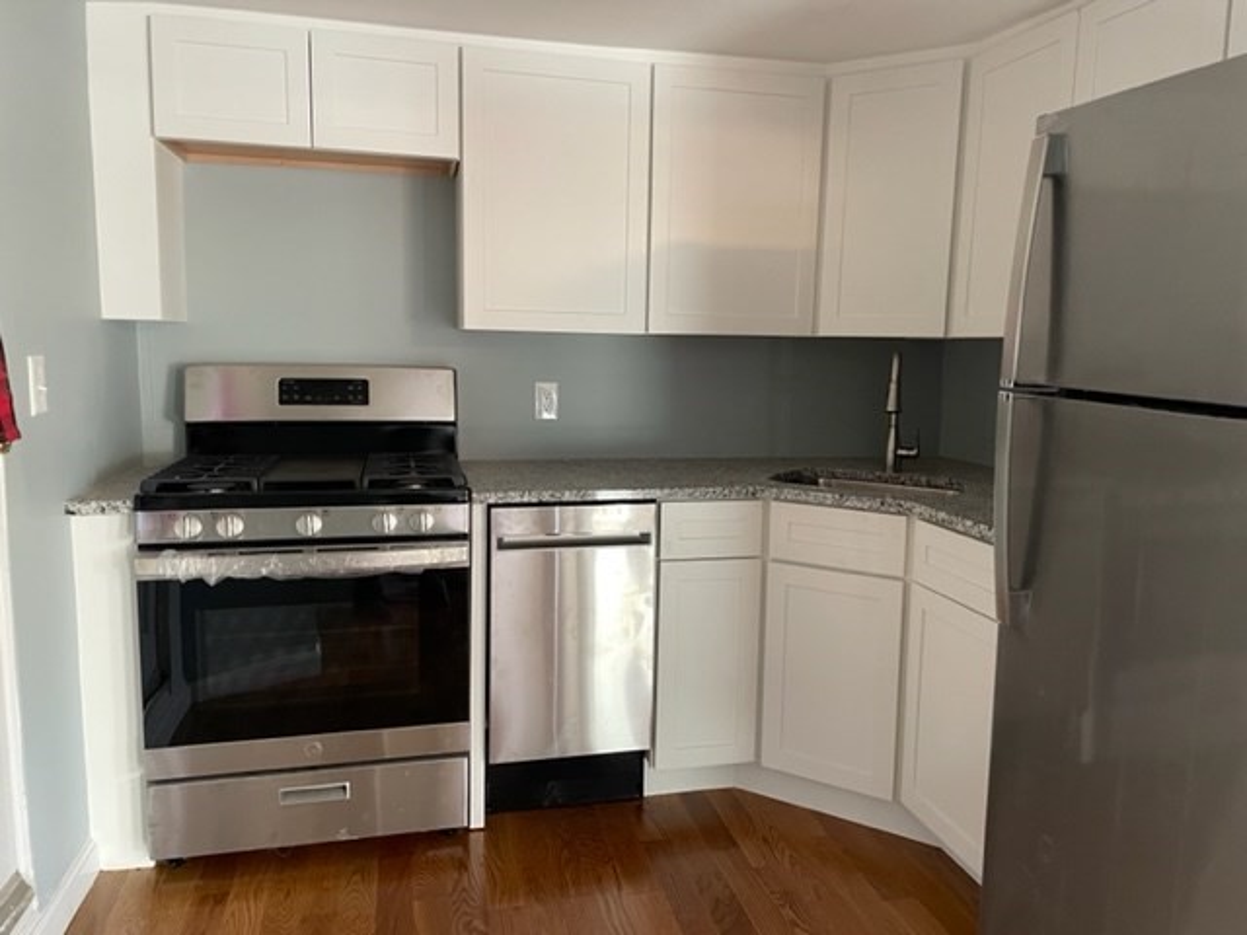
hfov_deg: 67.3
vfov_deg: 53.1
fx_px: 937
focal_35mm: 26
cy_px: 468
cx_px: 624
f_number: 1.6
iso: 200
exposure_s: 1/60
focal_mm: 4.2
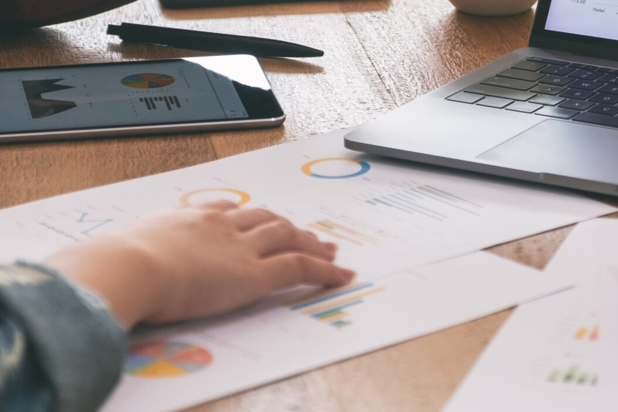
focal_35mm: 202
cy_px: 77
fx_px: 3467
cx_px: 455
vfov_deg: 6.8
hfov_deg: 10.2
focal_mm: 55
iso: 200
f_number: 2.8
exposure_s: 1/160
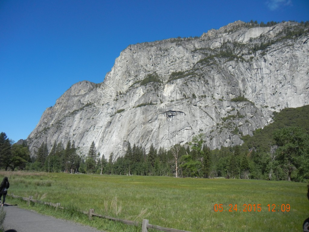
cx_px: 154
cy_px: 116
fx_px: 268
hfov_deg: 60.0
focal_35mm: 30
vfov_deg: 46.8
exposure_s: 1/427
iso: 160
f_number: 7
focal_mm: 5.4
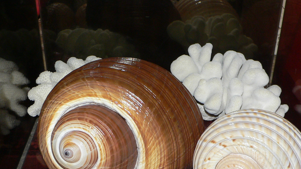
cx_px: 160
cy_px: 147
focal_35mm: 51
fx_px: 407
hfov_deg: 40.6
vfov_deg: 23.0
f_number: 2.8
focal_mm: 4.6
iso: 100
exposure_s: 1/60
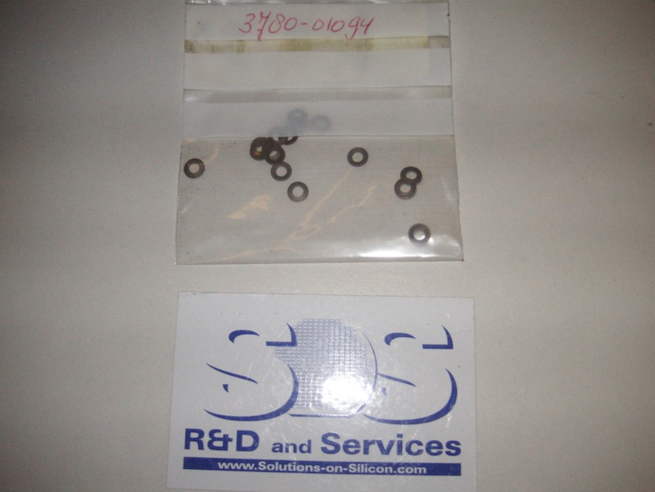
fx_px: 700
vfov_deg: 38.7
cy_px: 246
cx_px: 328
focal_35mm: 37
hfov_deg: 50.1
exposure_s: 1/45
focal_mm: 6.1
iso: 160
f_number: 6.7
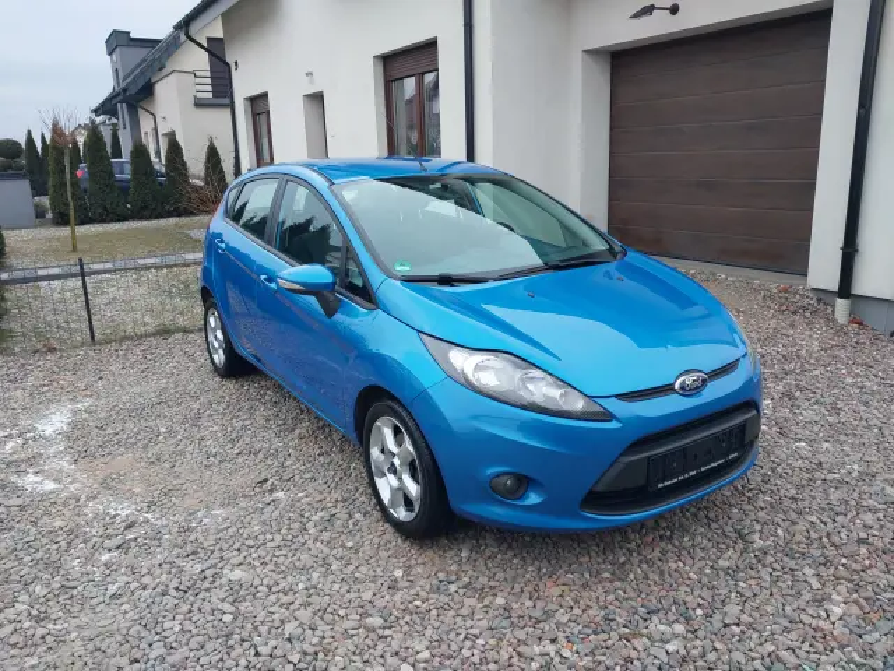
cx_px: 447
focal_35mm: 30
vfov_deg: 46.8
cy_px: 336
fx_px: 775
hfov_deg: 60.0
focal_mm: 4.6
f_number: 1.8
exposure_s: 1/100
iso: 40
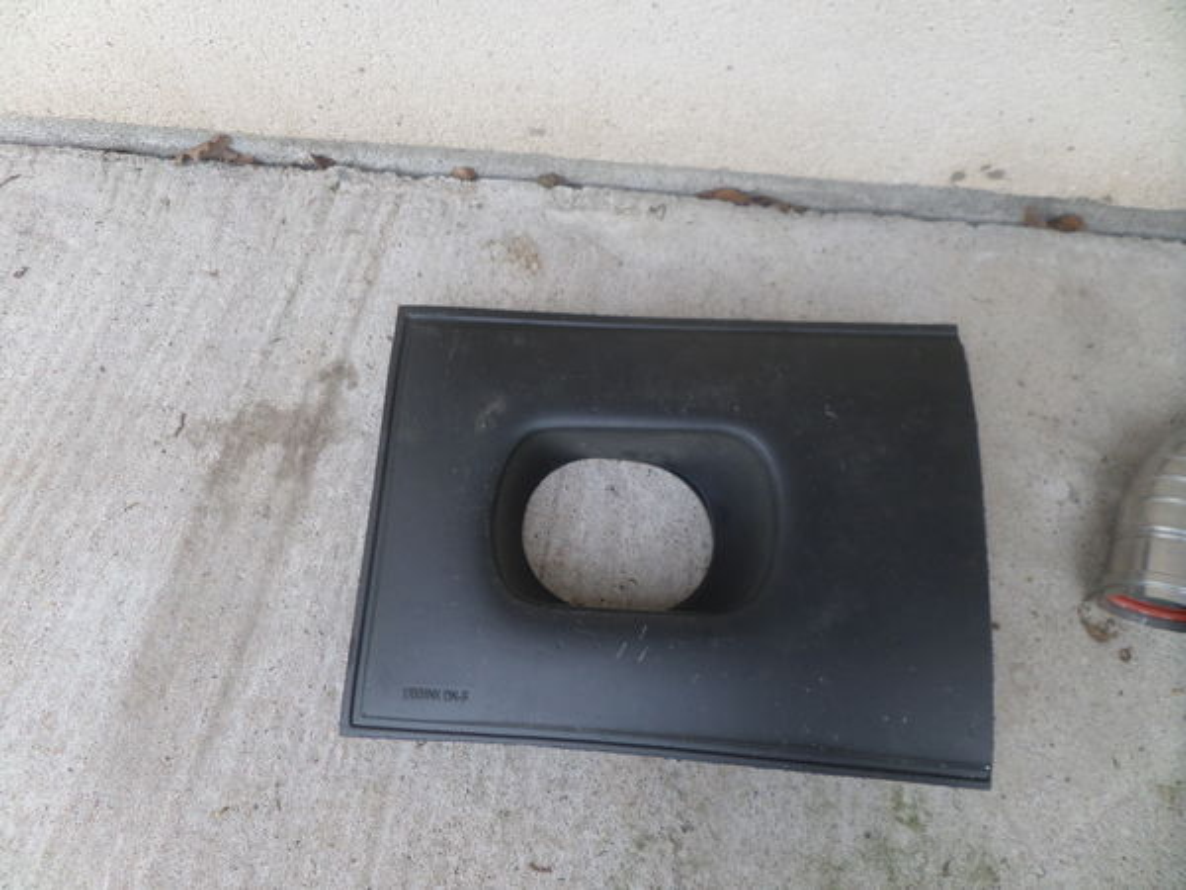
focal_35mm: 24
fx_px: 822
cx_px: 593
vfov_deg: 56.8
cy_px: 445
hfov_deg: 71.6
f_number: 3.1
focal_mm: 4.3
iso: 80
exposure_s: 1/180
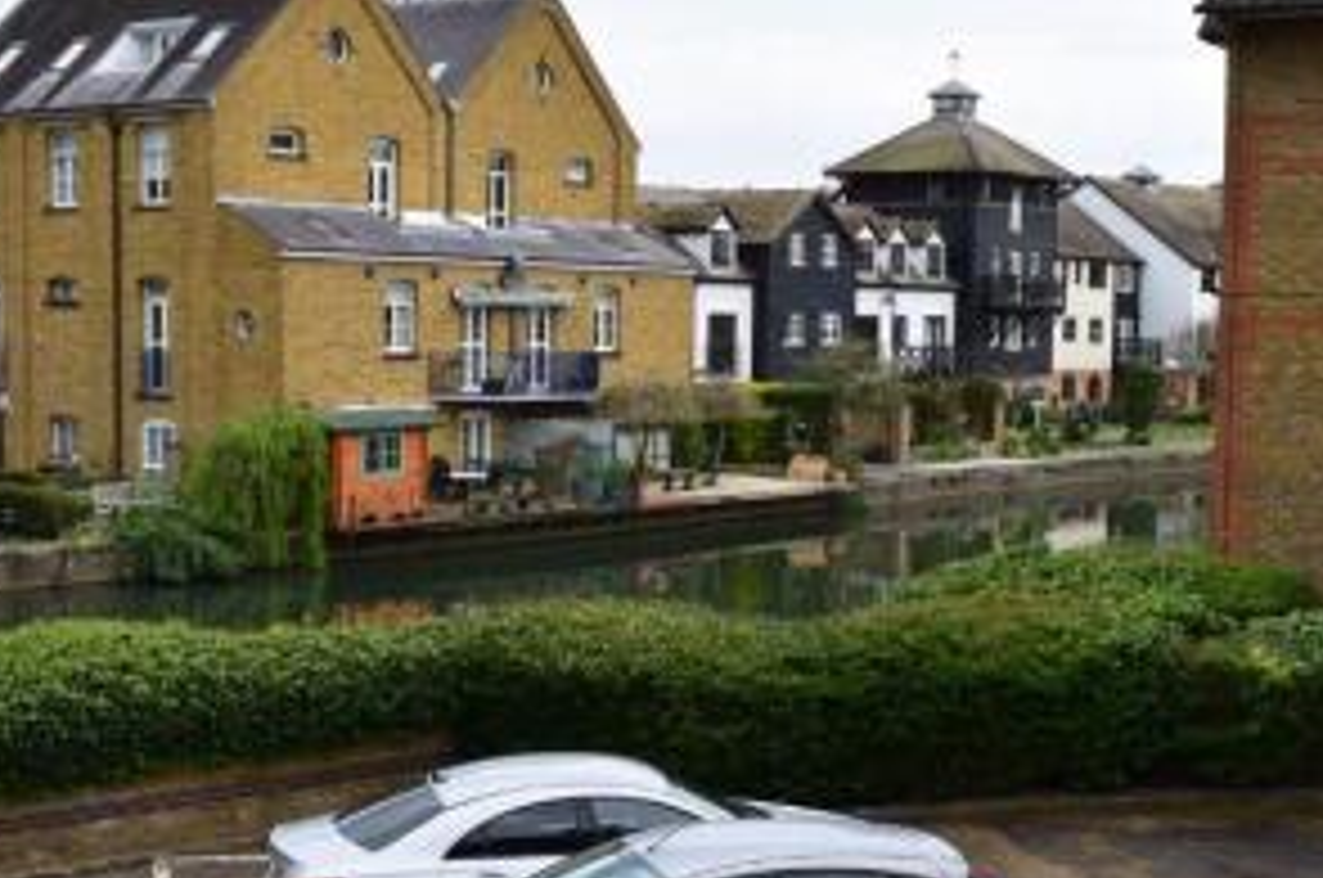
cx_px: 783
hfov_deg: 32.9
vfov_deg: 22.2
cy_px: 489
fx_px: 2231
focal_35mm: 61
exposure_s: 1/320
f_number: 10
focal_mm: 25
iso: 400
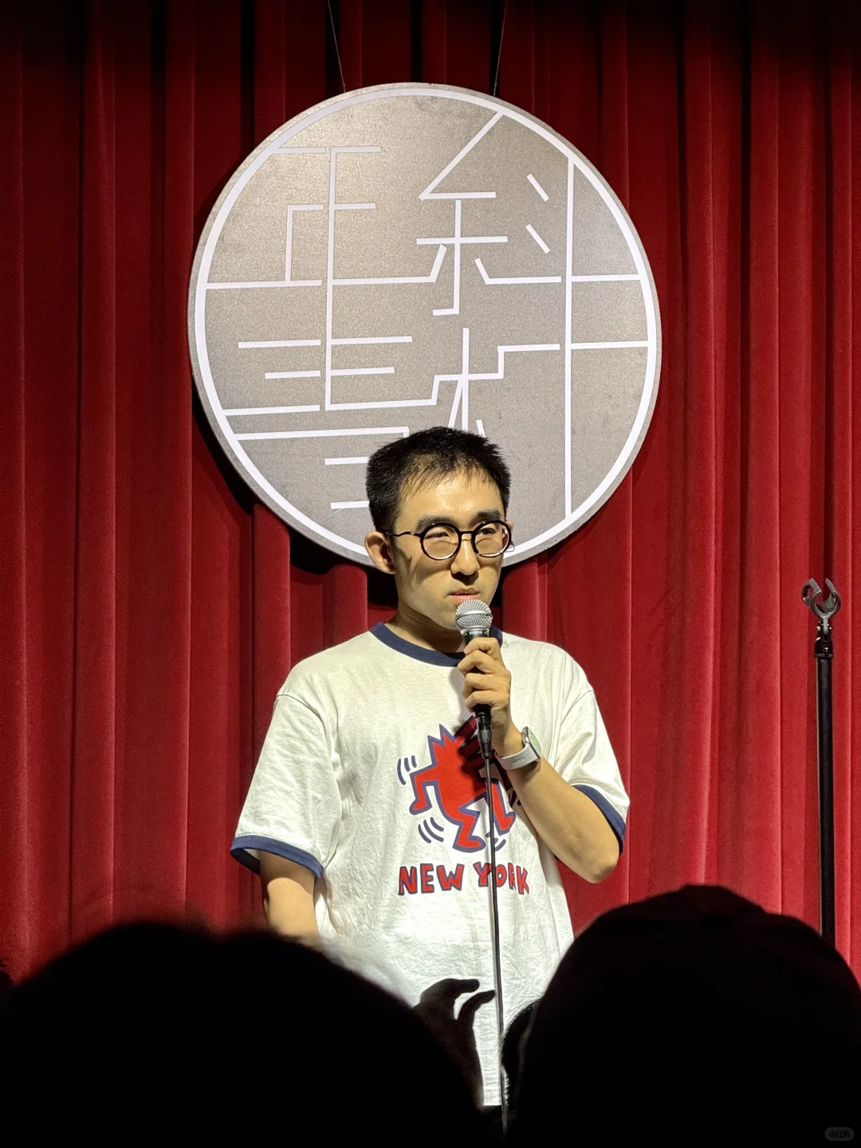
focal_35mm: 120
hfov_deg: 12.3
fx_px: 3980
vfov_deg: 16.4
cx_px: 430
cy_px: 574
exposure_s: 1/101
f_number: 2.8
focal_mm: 15.66
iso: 200
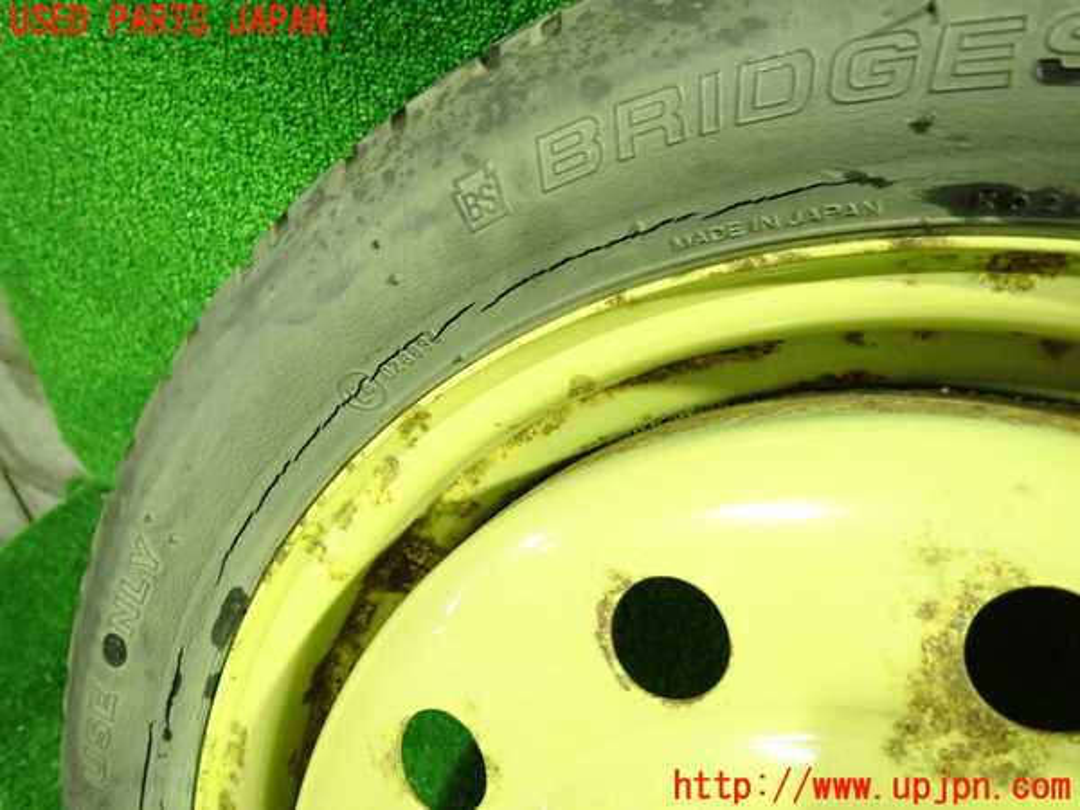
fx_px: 780
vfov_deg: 54.9
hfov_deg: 69.4
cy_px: 405
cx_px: 540
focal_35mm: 25
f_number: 2
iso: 800
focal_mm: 4.5
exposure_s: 1/25
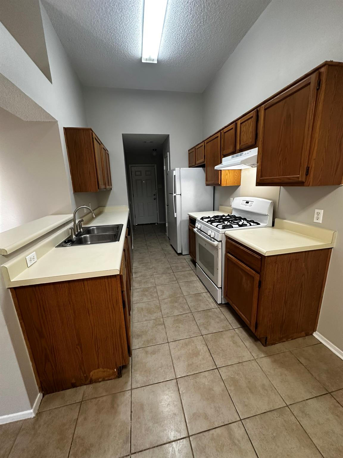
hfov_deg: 85.7
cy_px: 229
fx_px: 185
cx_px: 172
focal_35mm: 14
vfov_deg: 102.1
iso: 160
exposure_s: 1/60
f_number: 2.2
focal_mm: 2.22
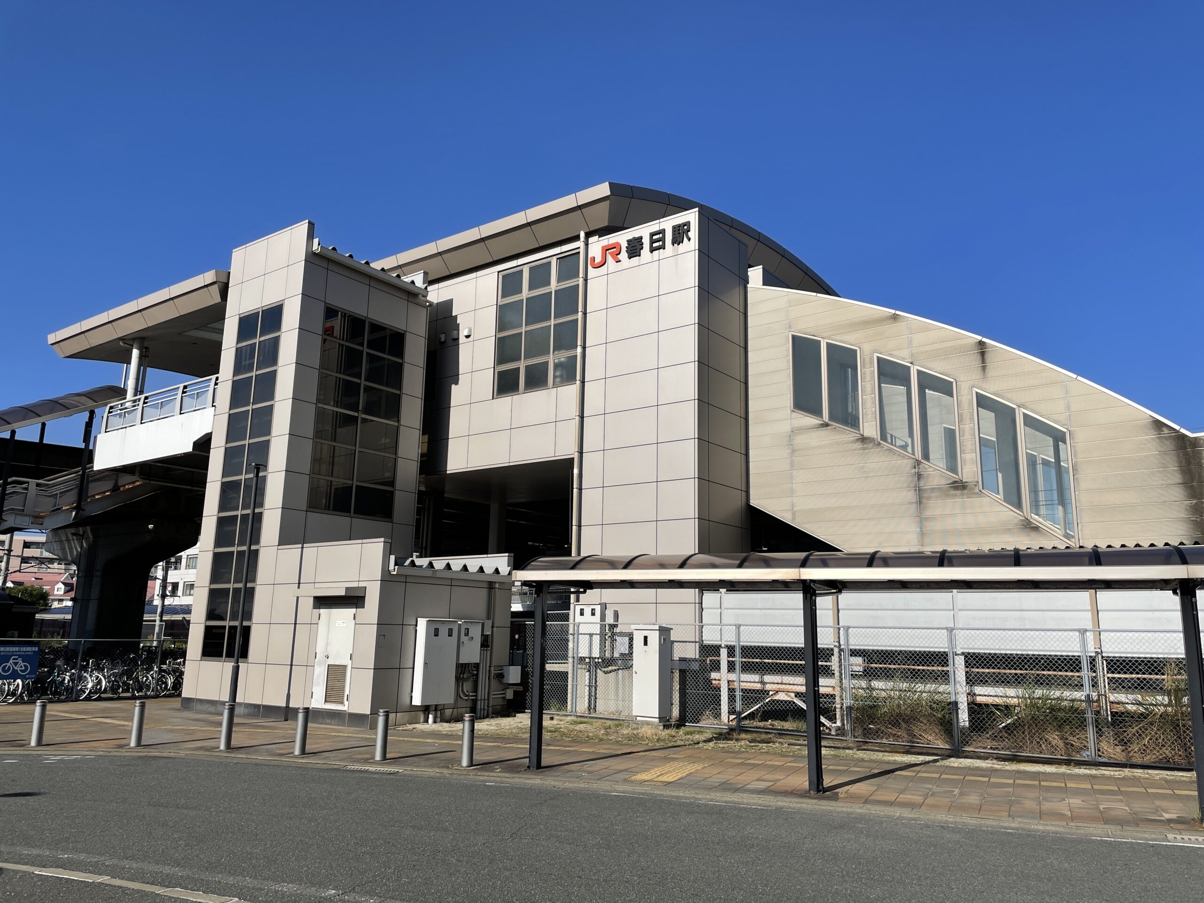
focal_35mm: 26
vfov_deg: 53.1
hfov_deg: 67.3
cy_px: 452
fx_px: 904
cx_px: 602
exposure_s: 1/5814
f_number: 1.6
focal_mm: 4.2
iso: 32
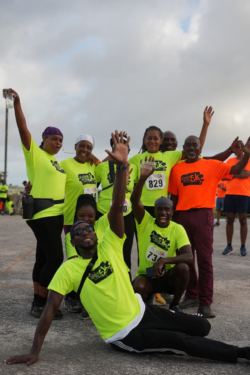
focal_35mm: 50
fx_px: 520
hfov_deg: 27.0
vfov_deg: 39.6
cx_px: 125
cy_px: 188
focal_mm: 50
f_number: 2.8
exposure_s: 1/1000
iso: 100
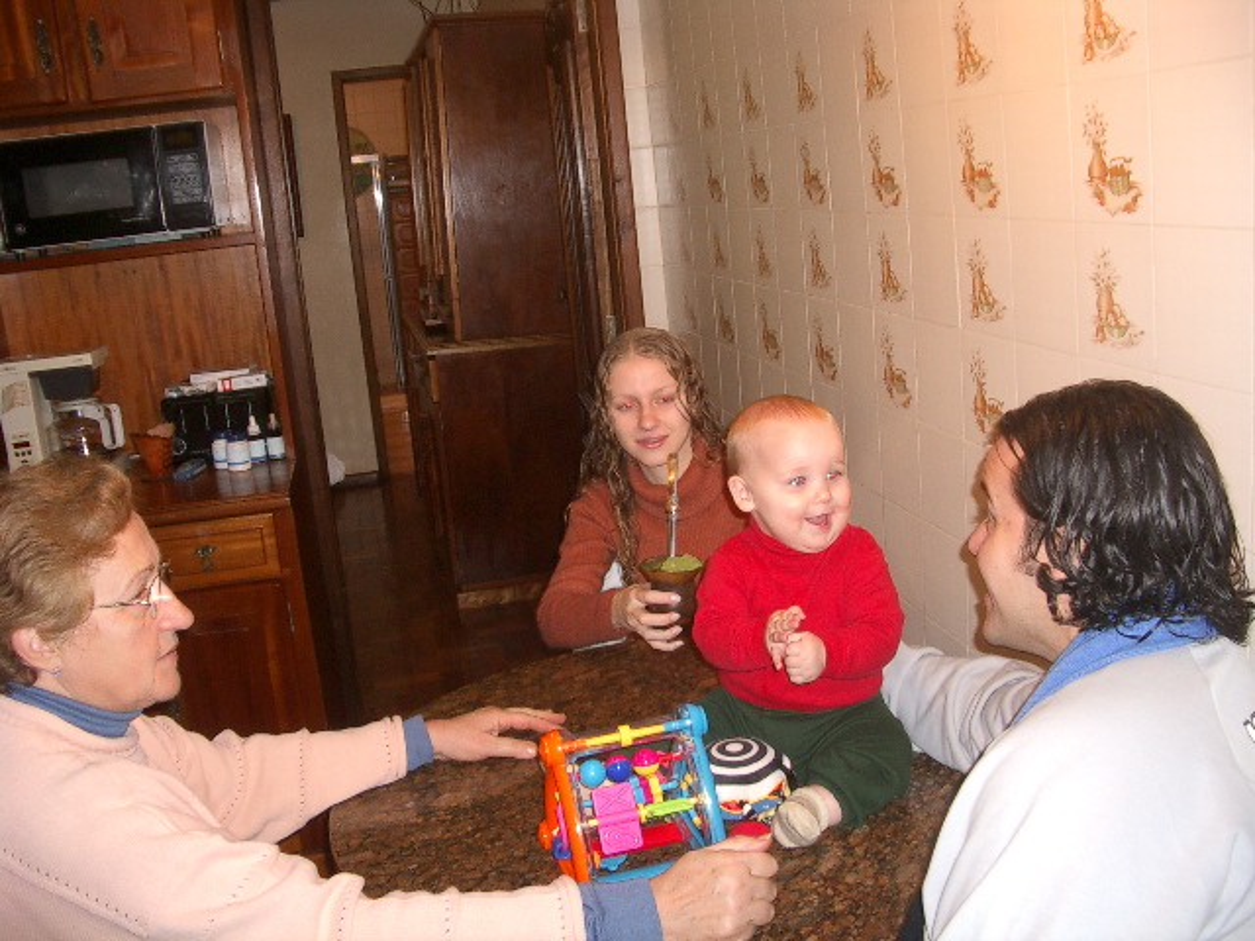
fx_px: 1269
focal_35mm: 35
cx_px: 628
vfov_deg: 40.7
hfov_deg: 52.6
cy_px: 470
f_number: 2.6
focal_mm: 5.8
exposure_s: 1/40
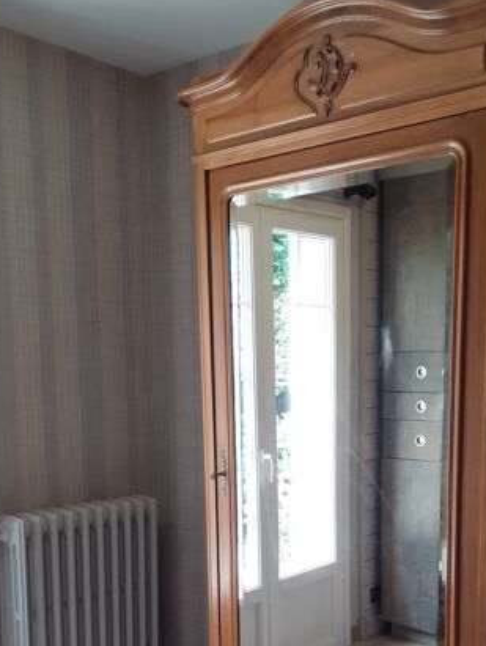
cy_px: 472
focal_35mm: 42
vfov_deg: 43.5
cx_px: 278
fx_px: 785
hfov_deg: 34.3
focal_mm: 3.6
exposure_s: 1/50
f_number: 1.9
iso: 80
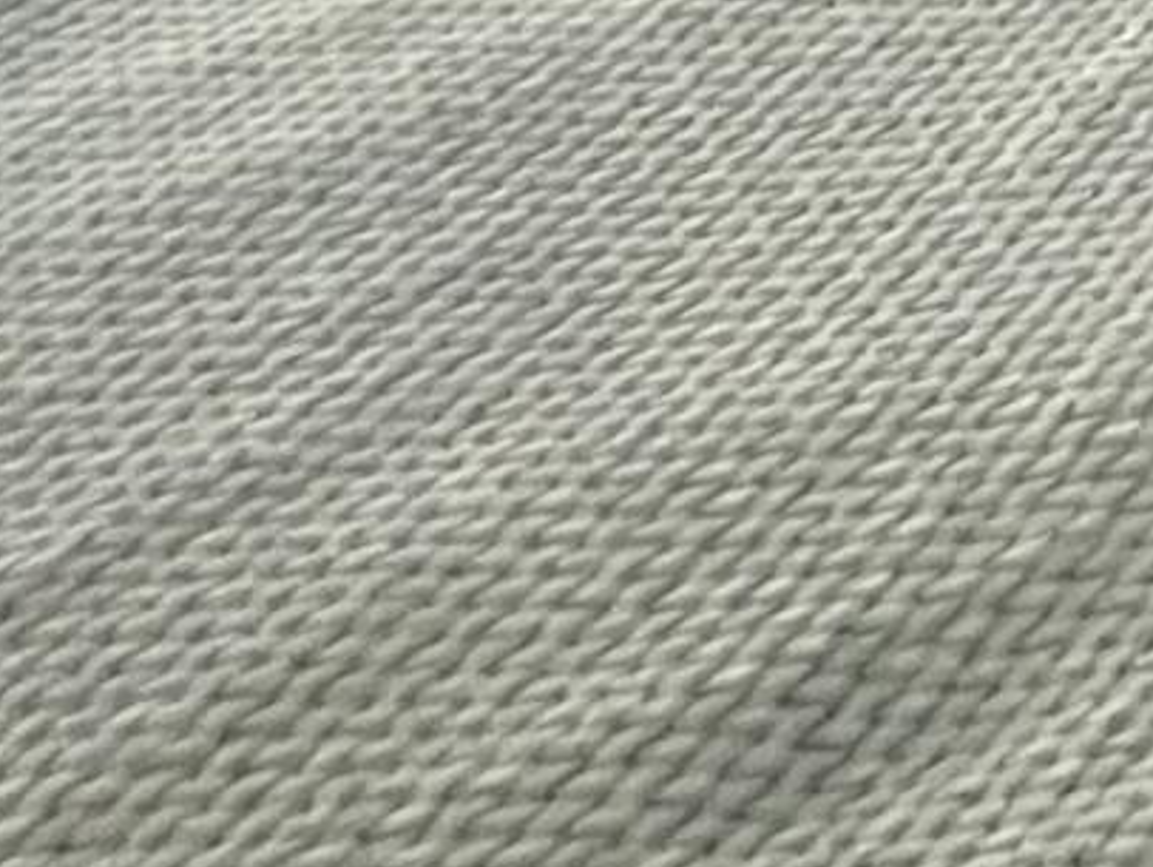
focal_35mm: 96
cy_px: -1694
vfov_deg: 10.8
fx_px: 3199
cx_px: 2741
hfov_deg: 14.2
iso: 1000
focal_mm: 1.57
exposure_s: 1/44
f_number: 1.8
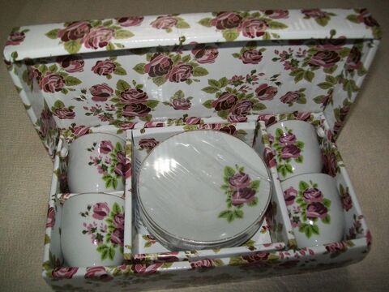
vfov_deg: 41.8
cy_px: 146
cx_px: 194
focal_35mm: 34
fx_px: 382
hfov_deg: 54.0
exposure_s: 1/60
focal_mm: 6.1
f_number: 2.7
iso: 160
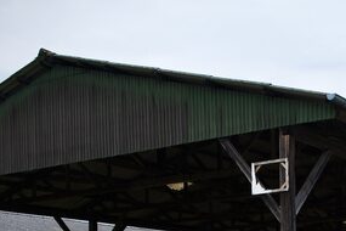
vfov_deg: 17.1
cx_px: 304
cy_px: 300
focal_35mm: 75
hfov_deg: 26.2
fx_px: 721
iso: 200
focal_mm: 18
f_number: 4.5
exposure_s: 1/450
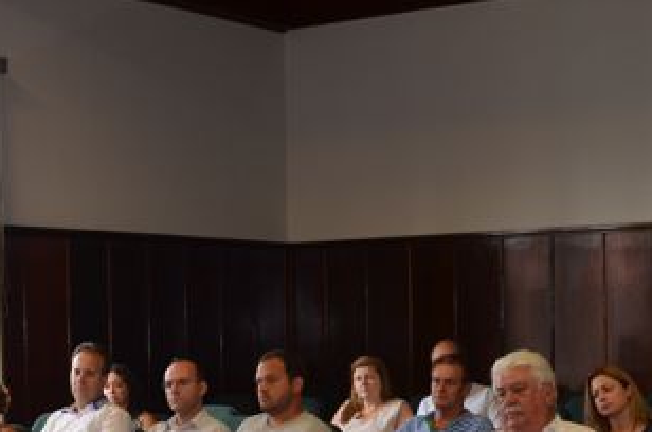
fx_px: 1464
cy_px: 411
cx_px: 250
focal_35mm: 81
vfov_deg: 16.5
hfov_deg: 25.0
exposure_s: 1/60
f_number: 4.2
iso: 450
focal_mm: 26
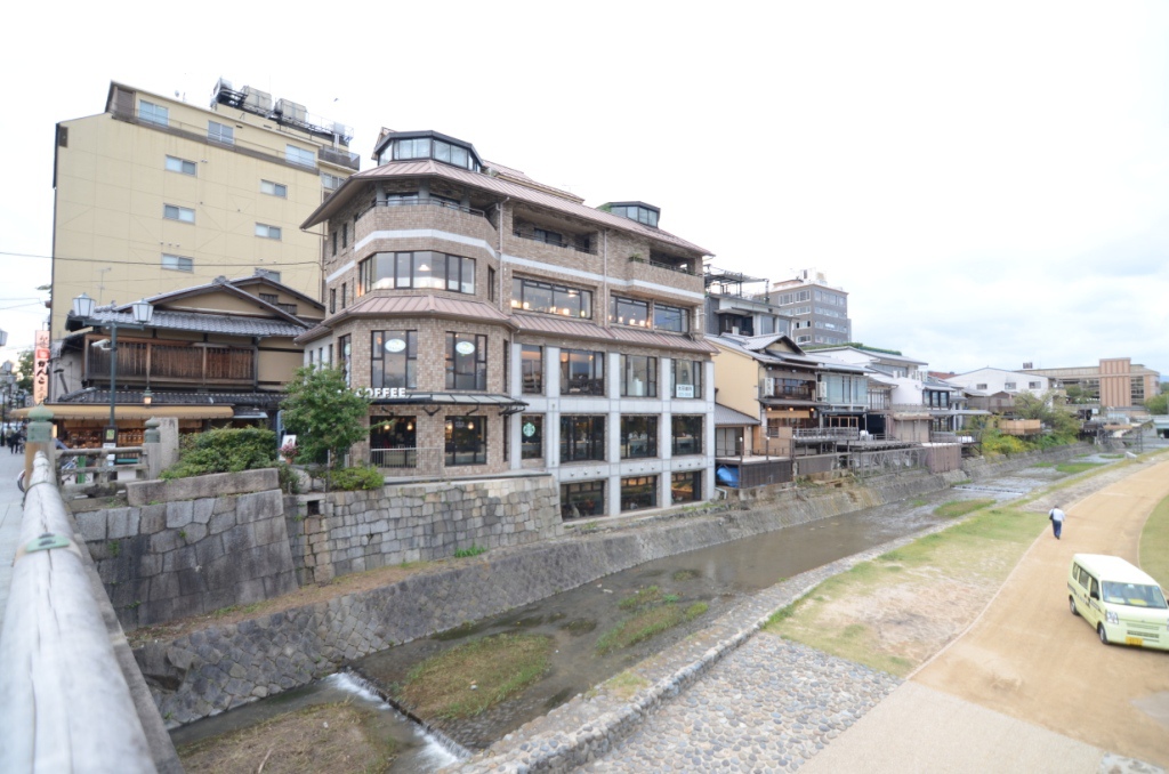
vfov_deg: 71.8
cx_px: 584
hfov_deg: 95.1
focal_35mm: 16
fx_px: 535
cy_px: 387
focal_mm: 11
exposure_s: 1/60
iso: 100
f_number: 2.8
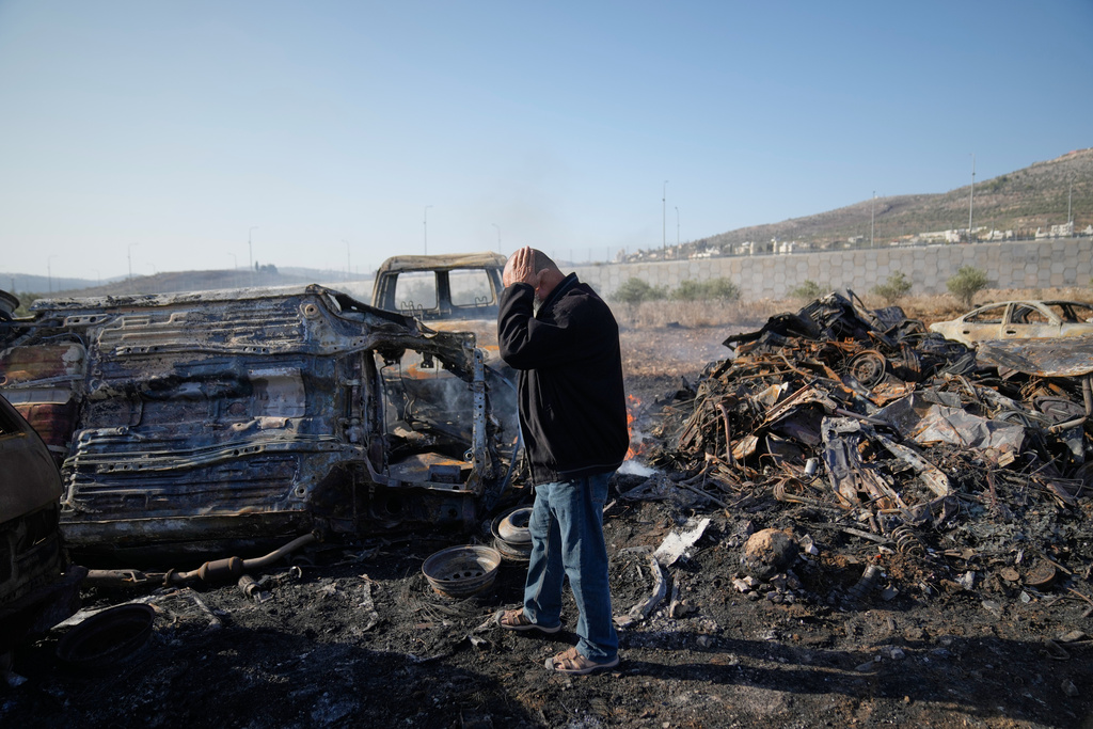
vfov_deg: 53.1
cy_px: 364
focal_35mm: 24
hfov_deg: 73.7
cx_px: 546
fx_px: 729
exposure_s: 1/4000
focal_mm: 24
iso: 320
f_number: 2.8
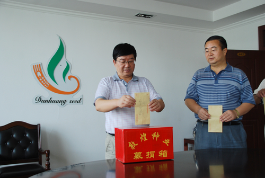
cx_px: 132
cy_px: 89
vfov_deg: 31.0
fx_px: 321
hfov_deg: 44.9
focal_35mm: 44
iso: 220
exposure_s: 1/30
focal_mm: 29
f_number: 4.2
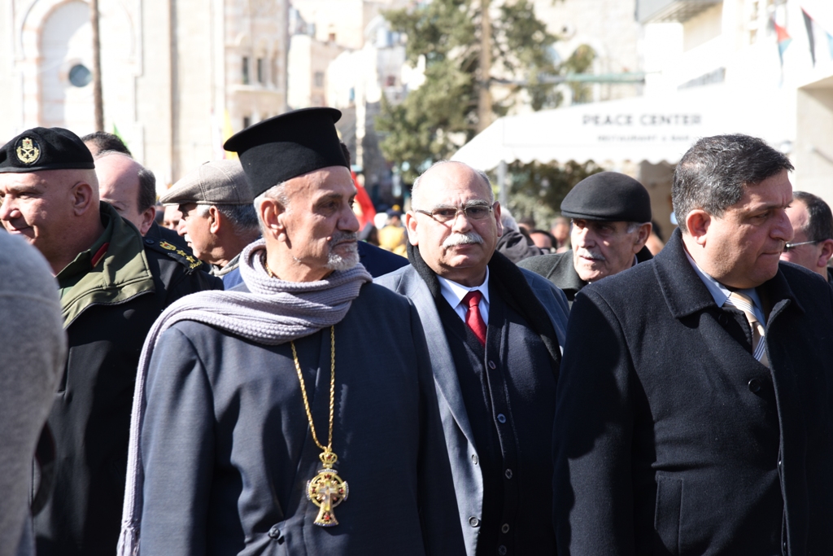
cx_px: 416
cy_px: 278
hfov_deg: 17.1
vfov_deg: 11.4
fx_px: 2777
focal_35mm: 120
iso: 320
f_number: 8
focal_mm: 120
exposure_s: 1/250
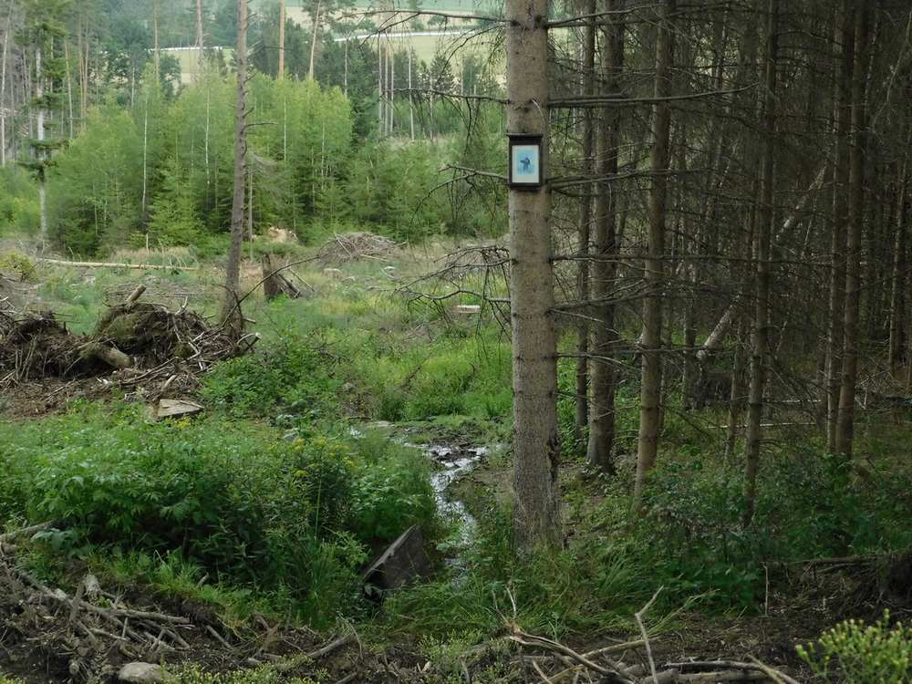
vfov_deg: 22.3
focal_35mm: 66
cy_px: 342
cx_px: 456
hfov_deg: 29.4
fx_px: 1739
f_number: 4.2
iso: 800
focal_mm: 11.7
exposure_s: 1/800
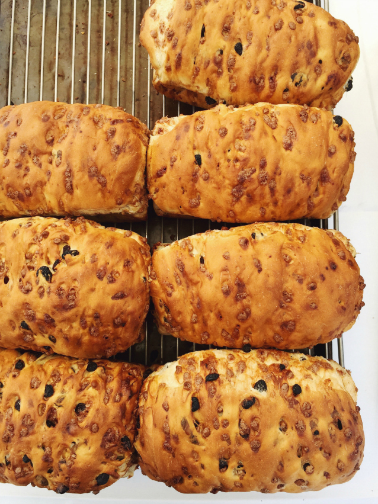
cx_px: 189
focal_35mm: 29
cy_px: 252
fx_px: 422
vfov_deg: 61.7
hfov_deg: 48.2
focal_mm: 4.15
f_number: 2.2
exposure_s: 1/465
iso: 32
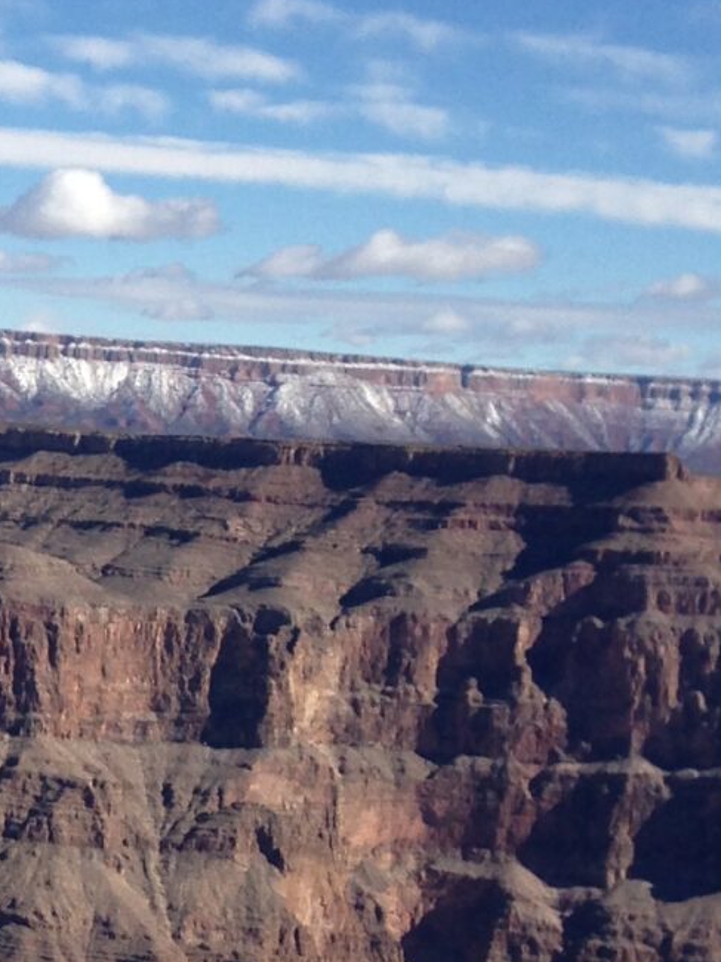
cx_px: -614
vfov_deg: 15.2
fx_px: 3613
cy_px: 552
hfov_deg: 10.6
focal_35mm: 130
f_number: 2.4
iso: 50
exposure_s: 1/1946
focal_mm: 4.13
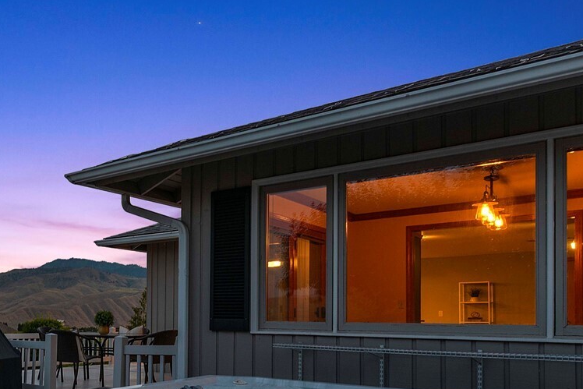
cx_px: 57
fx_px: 551
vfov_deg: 37.1
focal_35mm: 34
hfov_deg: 49.6
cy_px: 328
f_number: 8
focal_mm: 15
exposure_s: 1/2.5
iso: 100
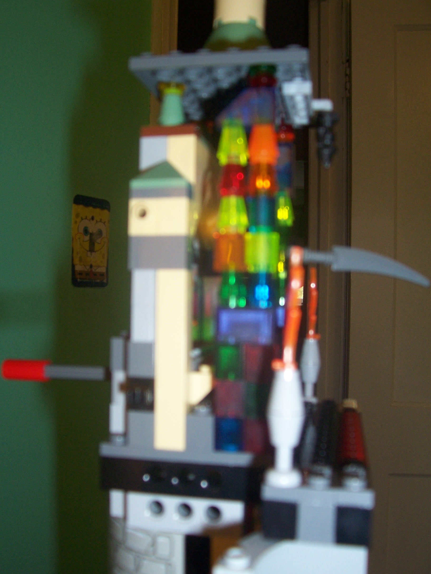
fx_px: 598
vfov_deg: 51.4
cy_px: 291
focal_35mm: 36
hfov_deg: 39.6
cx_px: 203
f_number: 2.7
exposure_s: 1/60
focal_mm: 5.6
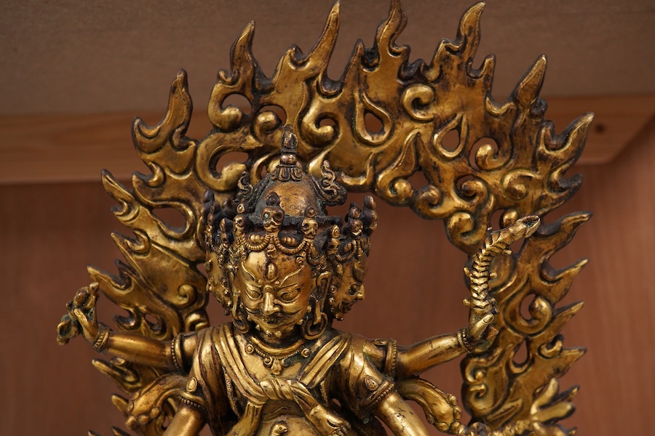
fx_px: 819
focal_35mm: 45
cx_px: 328
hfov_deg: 43.6
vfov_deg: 29.9
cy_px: 218
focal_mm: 30
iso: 1250
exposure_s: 1/125
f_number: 9
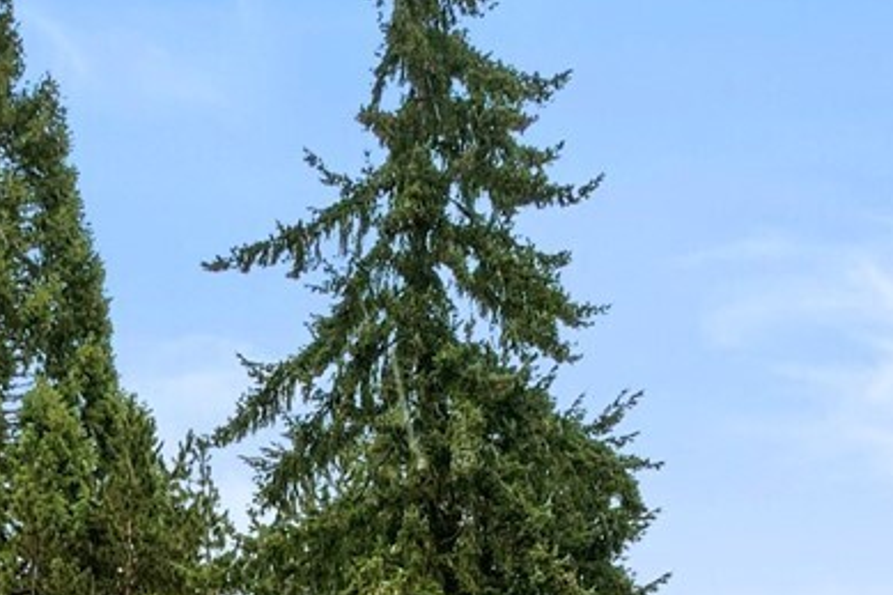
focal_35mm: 96
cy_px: 1038
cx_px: 174
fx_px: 2380
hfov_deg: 21.0
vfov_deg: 13.0
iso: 100
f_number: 2.8
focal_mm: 8.38
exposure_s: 1/240
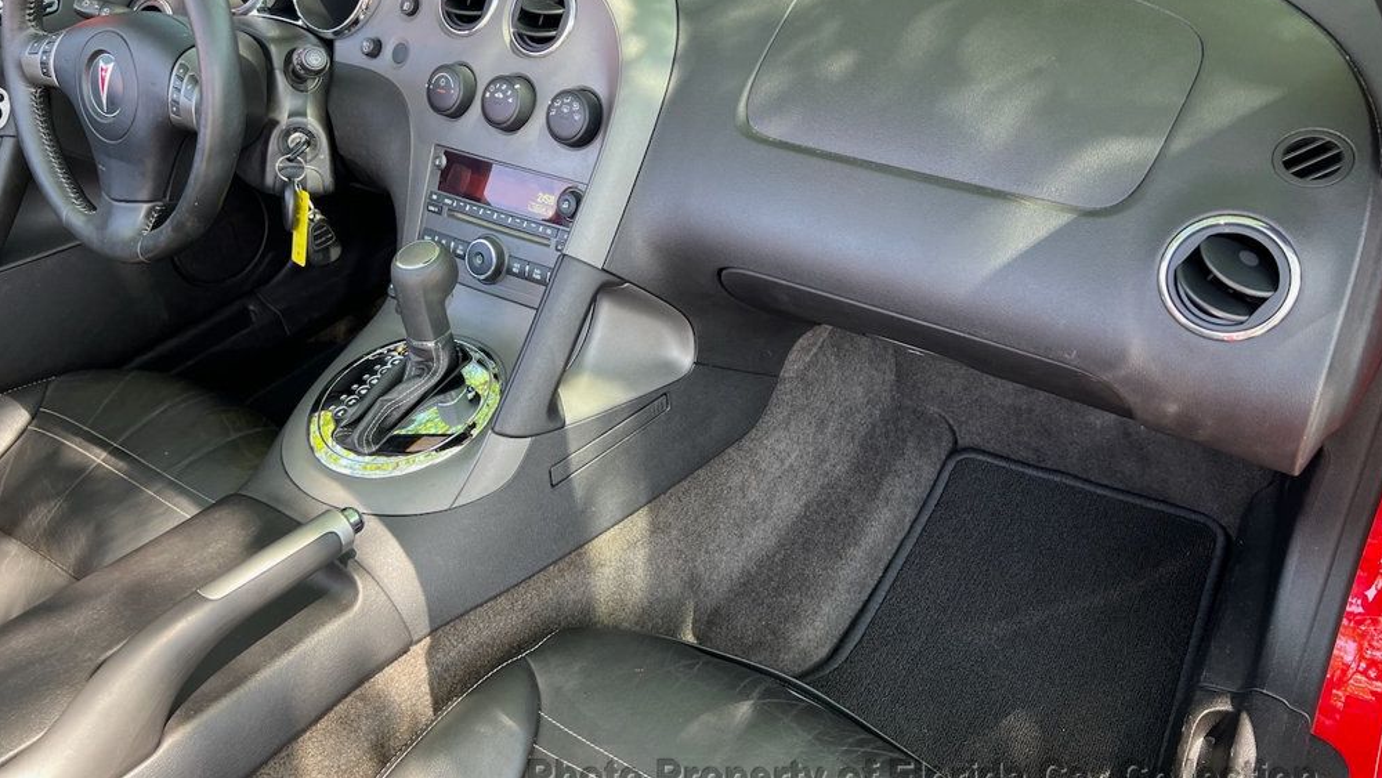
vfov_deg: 39.9
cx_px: 681
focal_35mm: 29
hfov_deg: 66.1
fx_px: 1063
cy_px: 293
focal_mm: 5.7
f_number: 1.5
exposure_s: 1/121
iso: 64
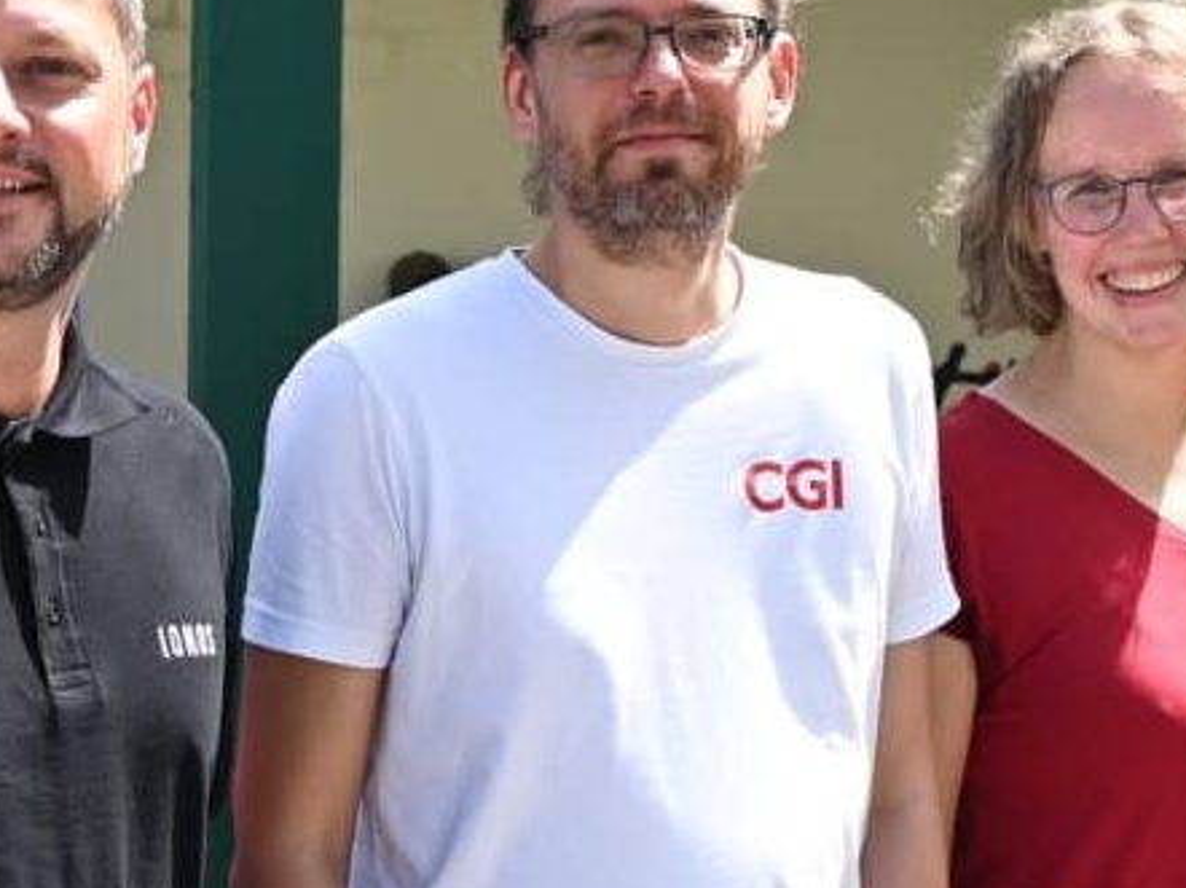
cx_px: 810
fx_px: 4946
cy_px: 893
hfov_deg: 13.6
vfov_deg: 10.2
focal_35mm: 144
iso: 125
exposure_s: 1/250
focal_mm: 29.5
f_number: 5.6
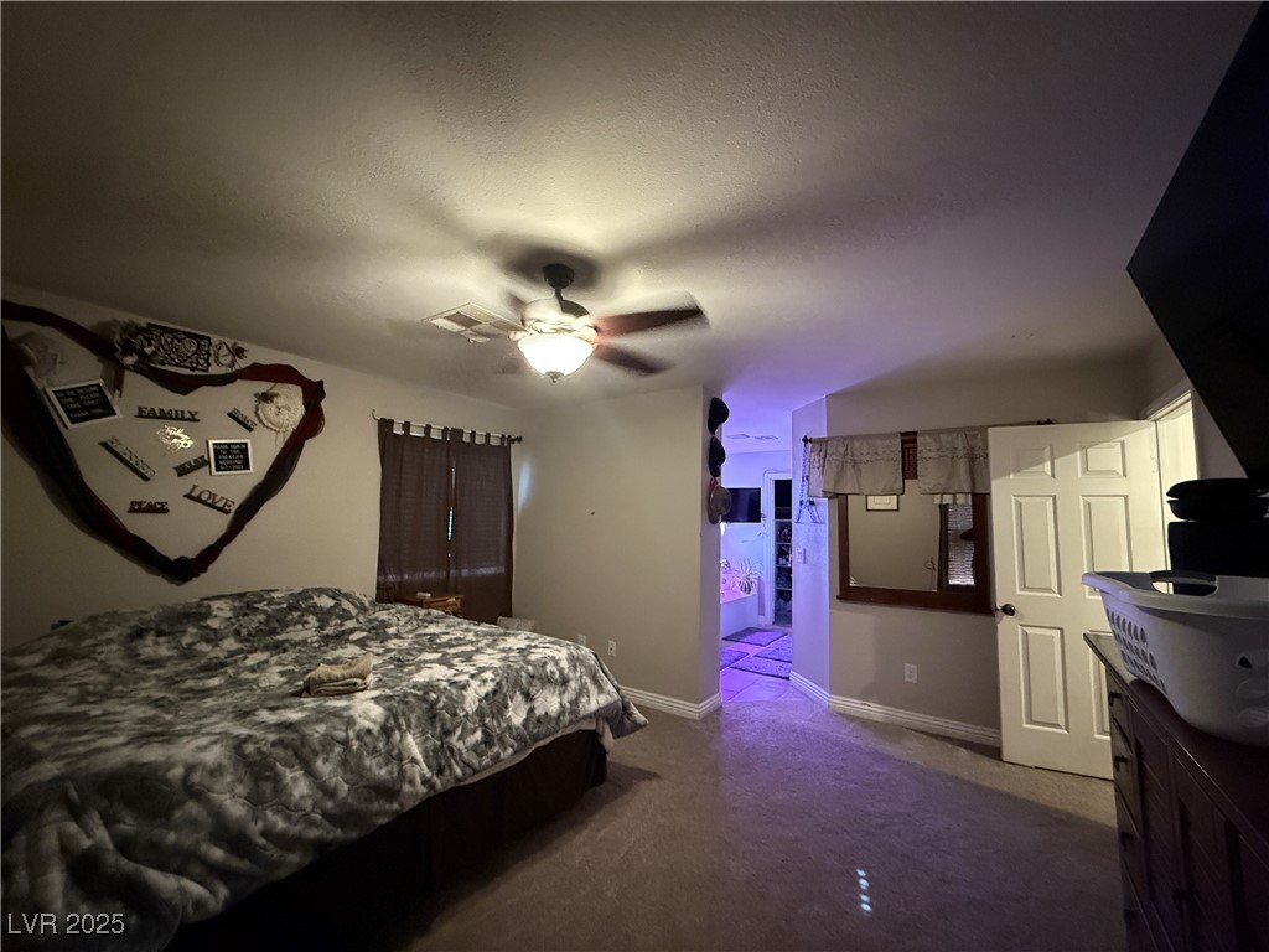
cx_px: 634
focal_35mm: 14
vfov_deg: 85.7
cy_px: 476
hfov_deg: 102.1
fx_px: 513
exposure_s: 1/40
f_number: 2.2
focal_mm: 2.22
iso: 1000
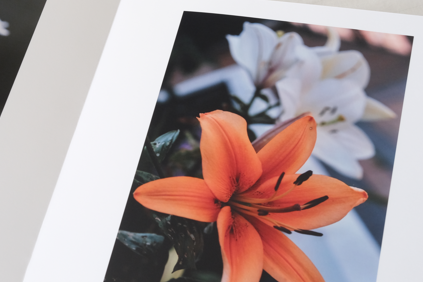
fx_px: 552
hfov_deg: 40.5
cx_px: 96
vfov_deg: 28.6
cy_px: 146
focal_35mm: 47
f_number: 5.6
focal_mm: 16
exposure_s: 1/10
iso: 800
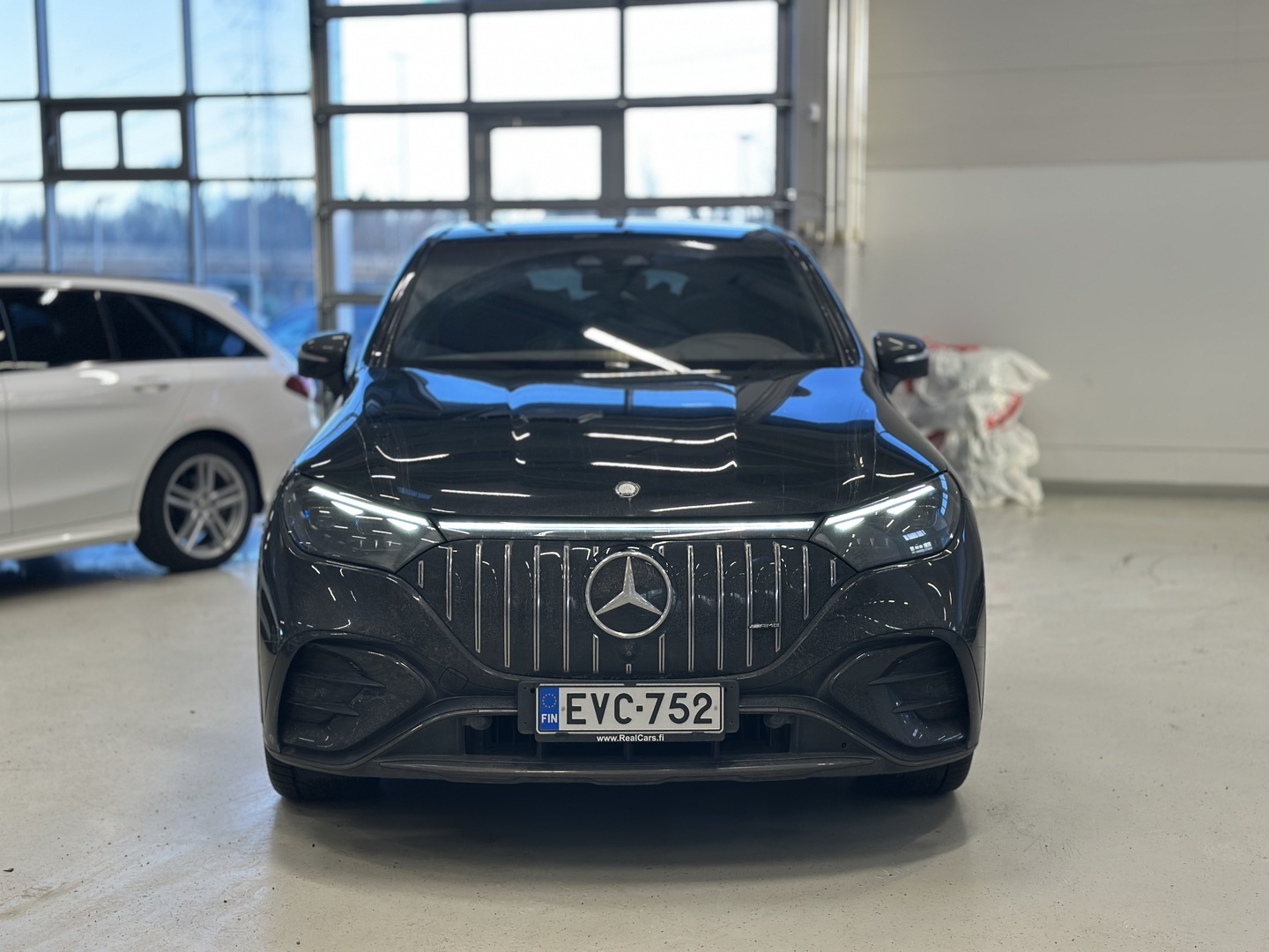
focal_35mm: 48
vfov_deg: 30.3
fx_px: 1760
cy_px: 476
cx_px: 634
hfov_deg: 39.7
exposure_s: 1/100
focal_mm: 6.86
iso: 100
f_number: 1.78
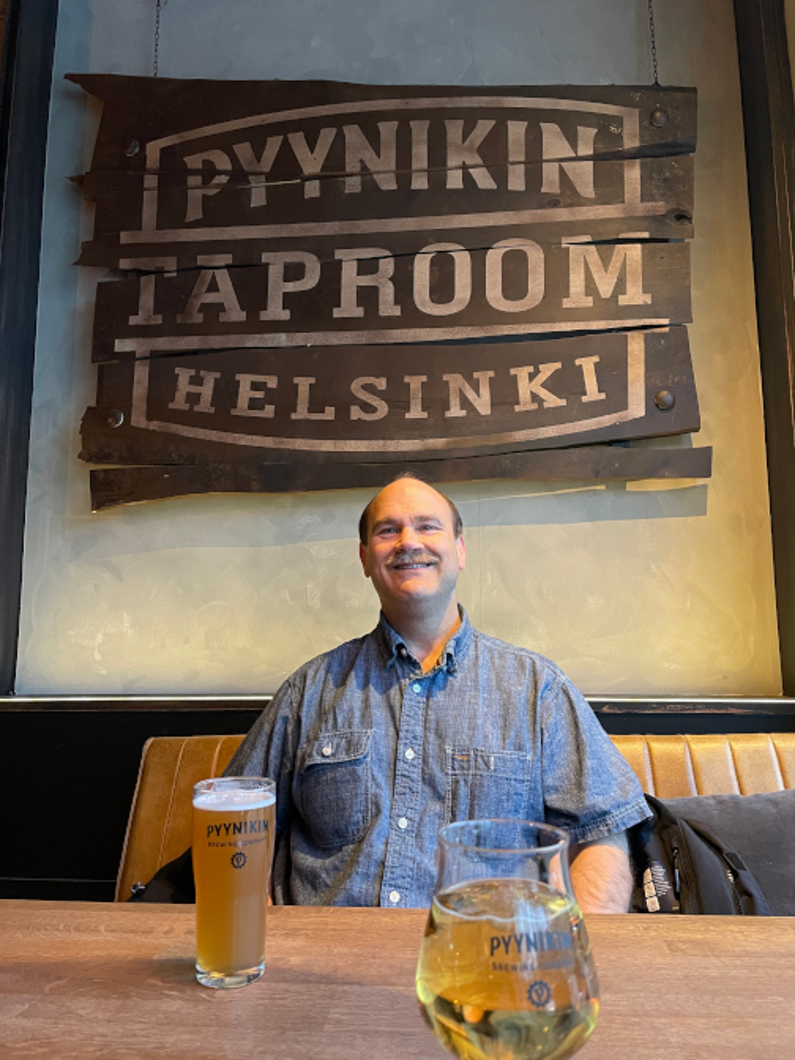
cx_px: 398
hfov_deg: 53.1
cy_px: 530
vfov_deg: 67.3
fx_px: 796
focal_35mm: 26
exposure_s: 1/50
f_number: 1.6
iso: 400
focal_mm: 4.2
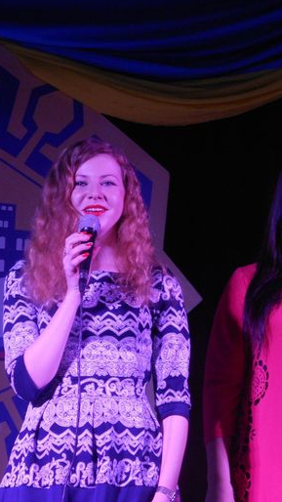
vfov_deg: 11.6
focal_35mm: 186
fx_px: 2473
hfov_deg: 6.5
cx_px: 168
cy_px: 250
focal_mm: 22.6
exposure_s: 1/30
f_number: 5
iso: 250
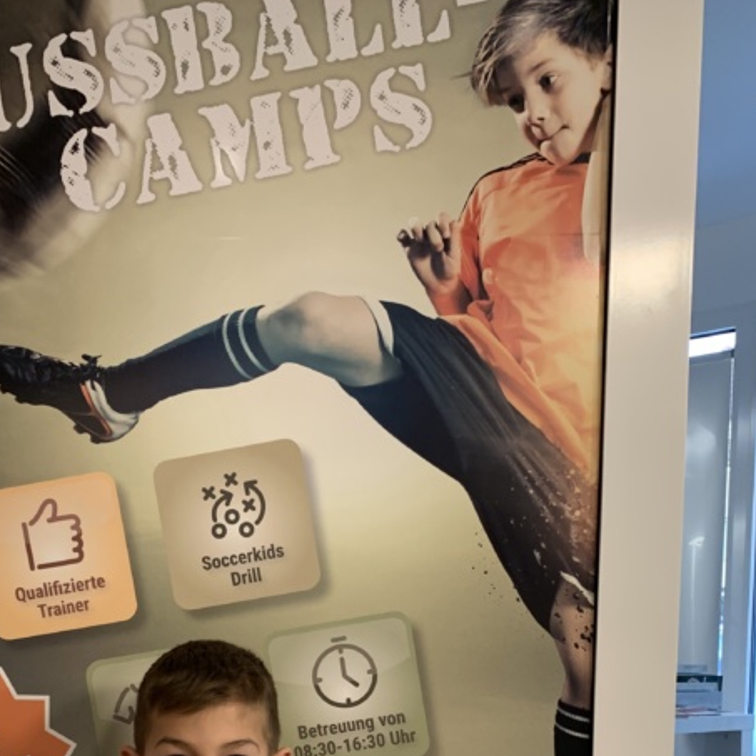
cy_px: 703
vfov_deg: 35.7
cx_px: 242
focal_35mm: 44
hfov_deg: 37.9
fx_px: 1087
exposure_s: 1/54
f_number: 1.8
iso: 200
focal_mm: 4.25
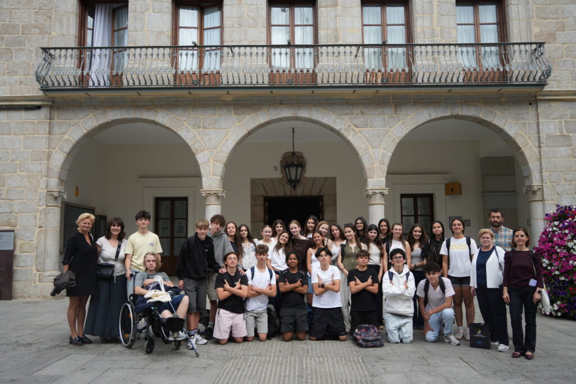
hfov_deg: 61.9
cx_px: 288
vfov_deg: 43.6
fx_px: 480
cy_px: 192
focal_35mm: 30
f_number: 4.5
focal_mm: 30
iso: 100
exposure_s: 1/400
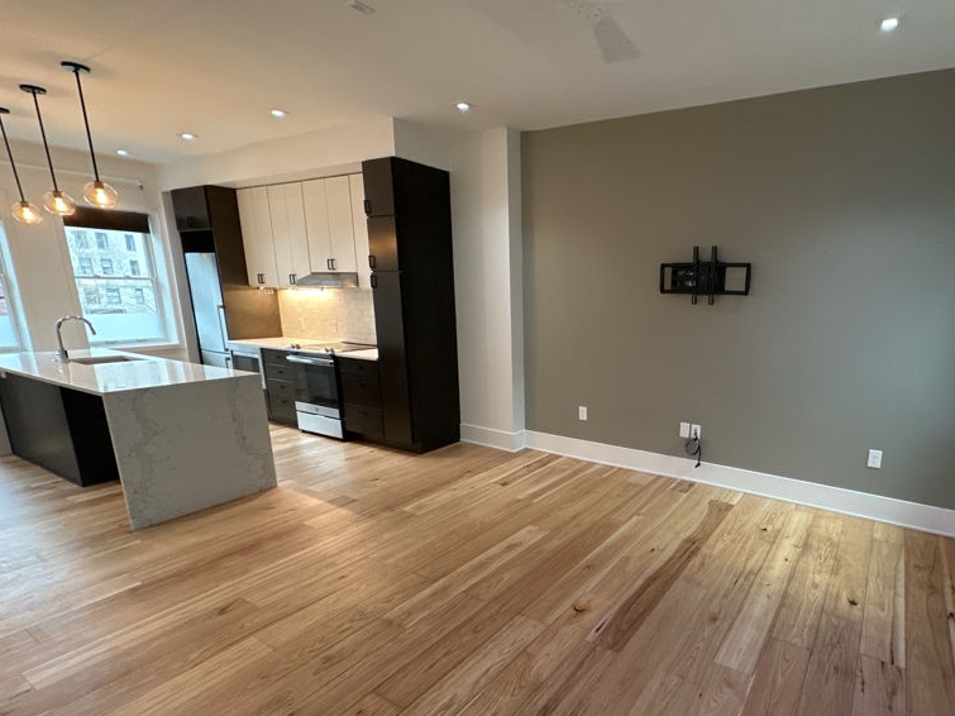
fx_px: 524
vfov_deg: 68.2
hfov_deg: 82.7
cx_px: 611
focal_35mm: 19
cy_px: 417
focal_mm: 2.22
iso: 400
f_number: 2.2
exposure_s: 1/60
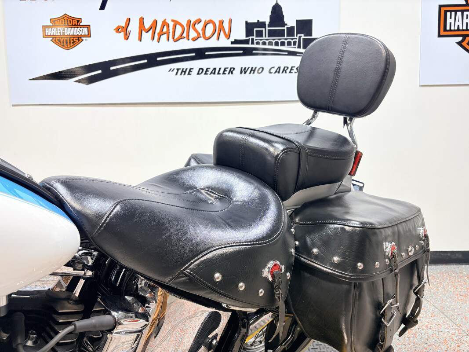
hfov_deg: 67.3
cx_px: 234
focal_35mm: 26
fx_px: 352
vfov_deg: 53.1
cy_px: 176
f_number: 1.6
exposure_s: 1/120
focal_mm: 5.96
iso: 40
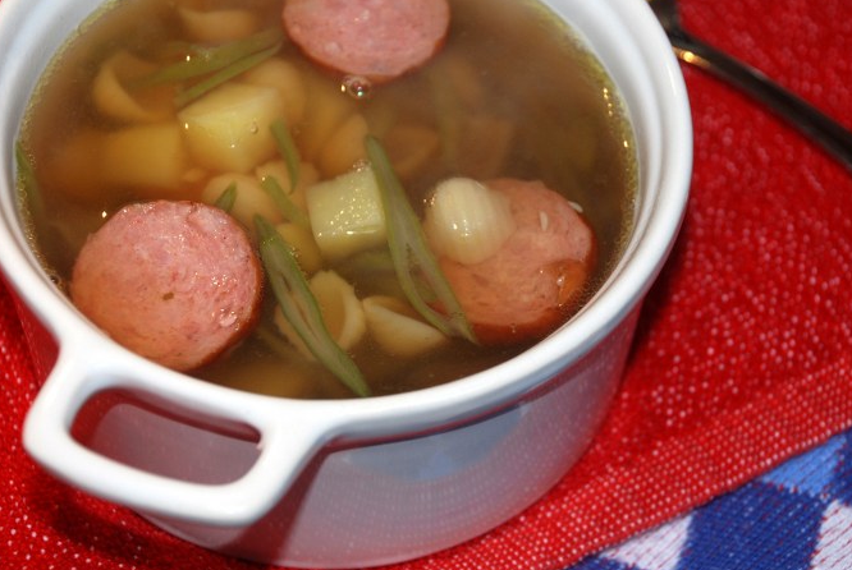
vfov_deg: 11.6
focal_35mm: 119
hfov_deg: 17.2
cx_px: 476
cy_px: 286
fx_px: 2820
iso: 200
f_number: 5.3
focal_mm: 66
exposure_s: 1/60
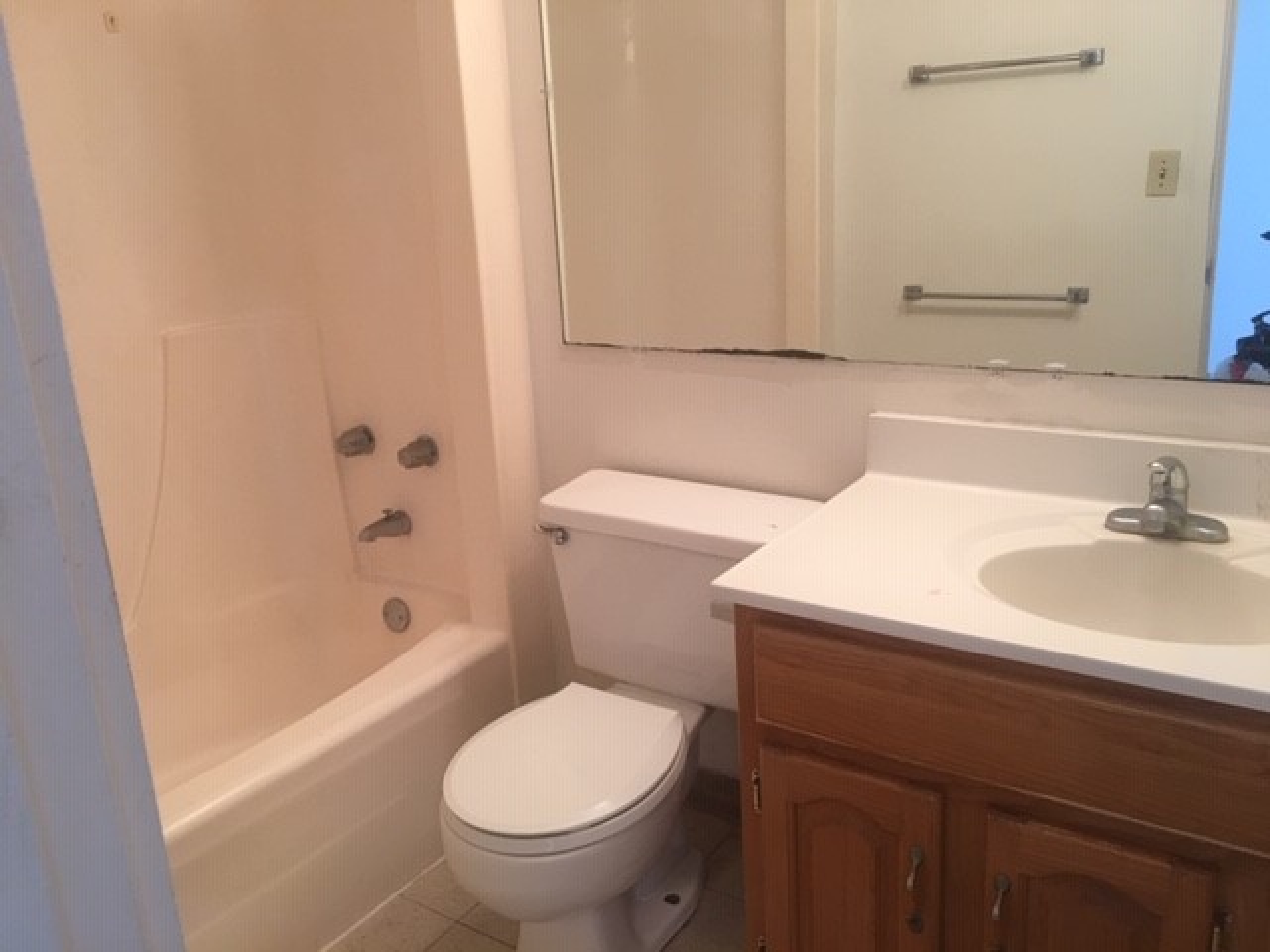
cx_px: 635
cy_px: 476
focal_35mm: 29
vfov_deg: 48.2
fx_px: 1064
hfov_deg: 61.7
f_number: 2.2
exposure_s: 1/15
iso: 40
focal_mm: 4.15
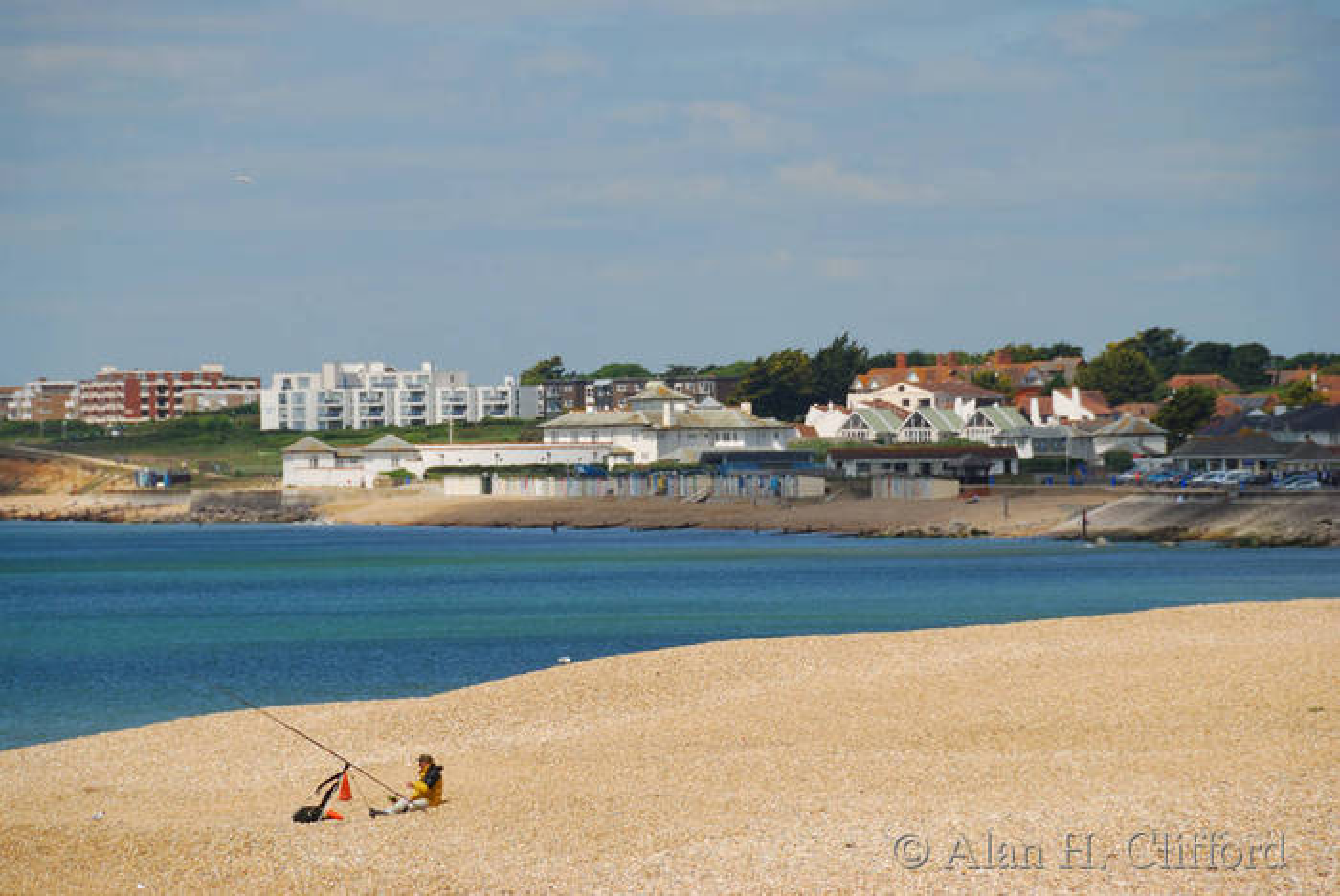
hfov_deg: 6.9
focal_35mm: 300
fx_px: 11176
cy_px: 448
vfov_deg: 4.6
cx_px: 670
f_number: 8
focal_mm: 200
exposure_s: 1/400
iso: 100
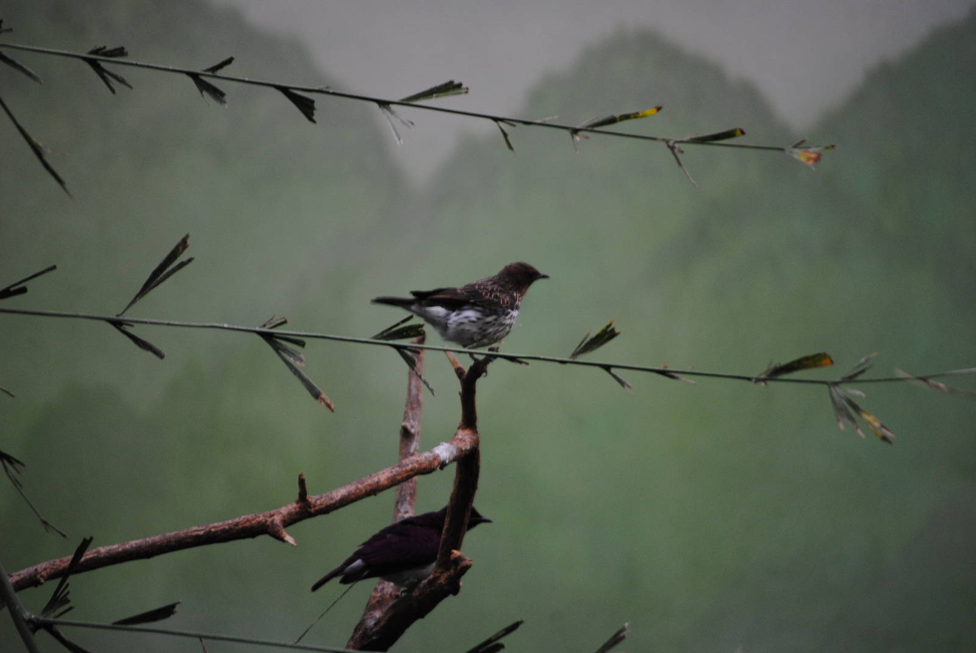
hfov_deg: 6.9
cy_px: 326
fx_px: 8143
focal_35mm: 300
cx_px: 488
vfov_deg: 4.6
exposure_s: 1/50
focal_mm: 200
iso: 400
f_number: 5.6
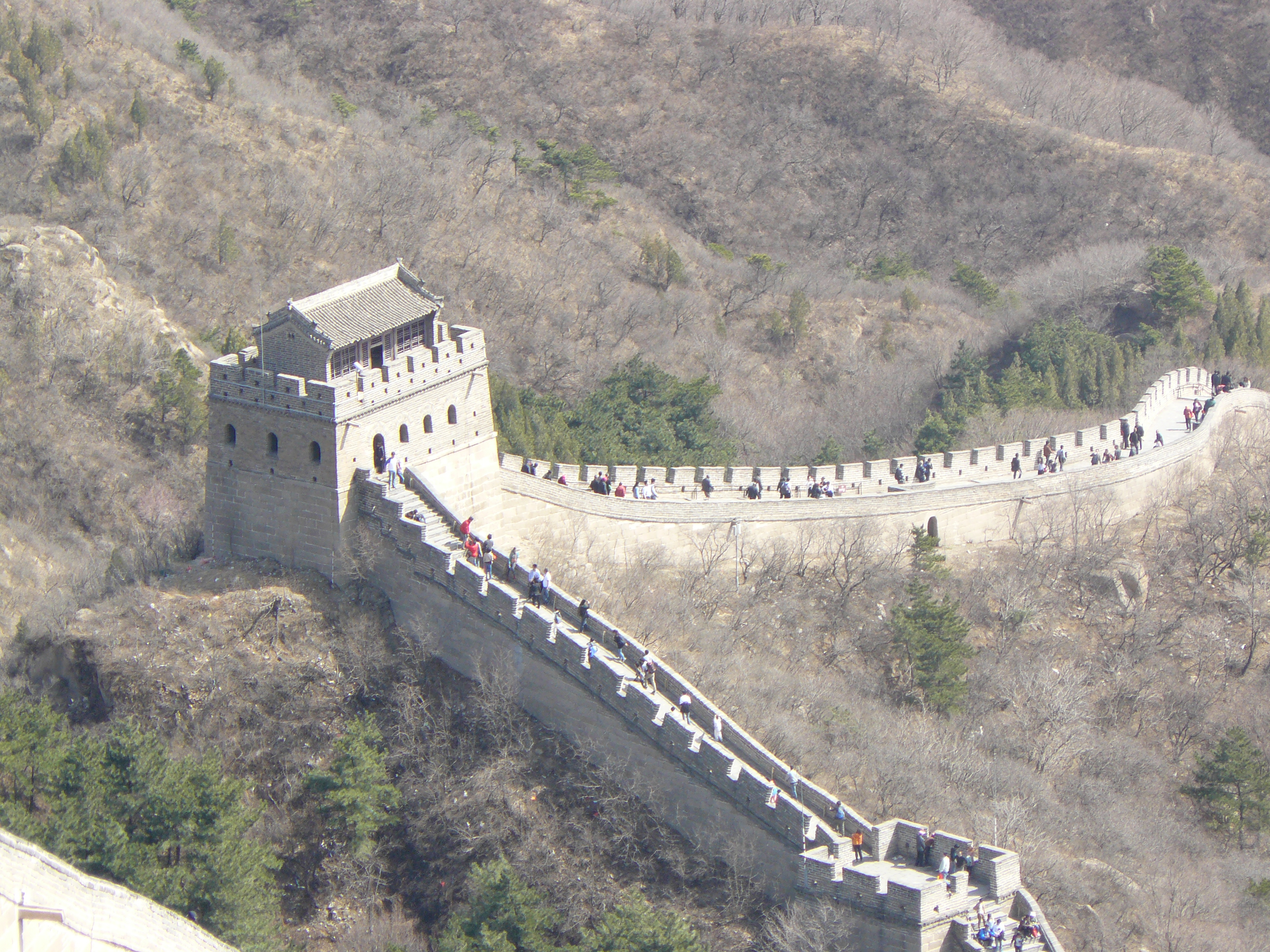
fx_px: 8292
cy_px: 476
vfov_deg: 6.6
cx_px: 635
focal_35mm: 226
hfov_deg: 8.8
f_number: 4
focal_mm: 37.7
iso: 100
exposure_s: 1/200
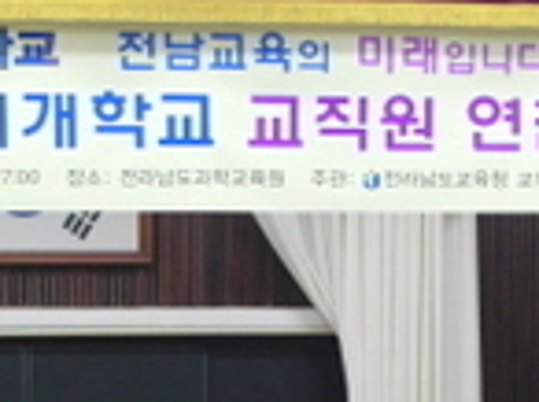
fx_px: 2923
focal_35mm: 188
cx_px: 270
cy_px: 686
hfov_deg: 10.5
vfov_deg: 7.7
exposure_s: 1/45
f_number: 2.5
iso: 200
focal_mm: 10.7
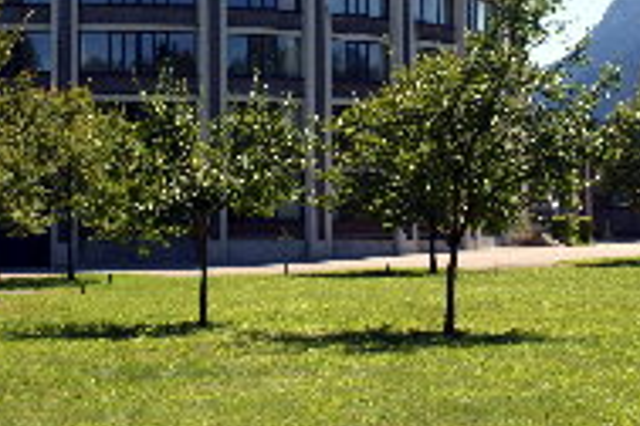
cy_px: 10
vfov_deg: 15.3
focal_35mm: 88
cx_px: 295
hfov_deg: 23.1
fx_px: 1564
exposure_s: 1/80
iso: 100
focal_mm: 28
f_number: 11
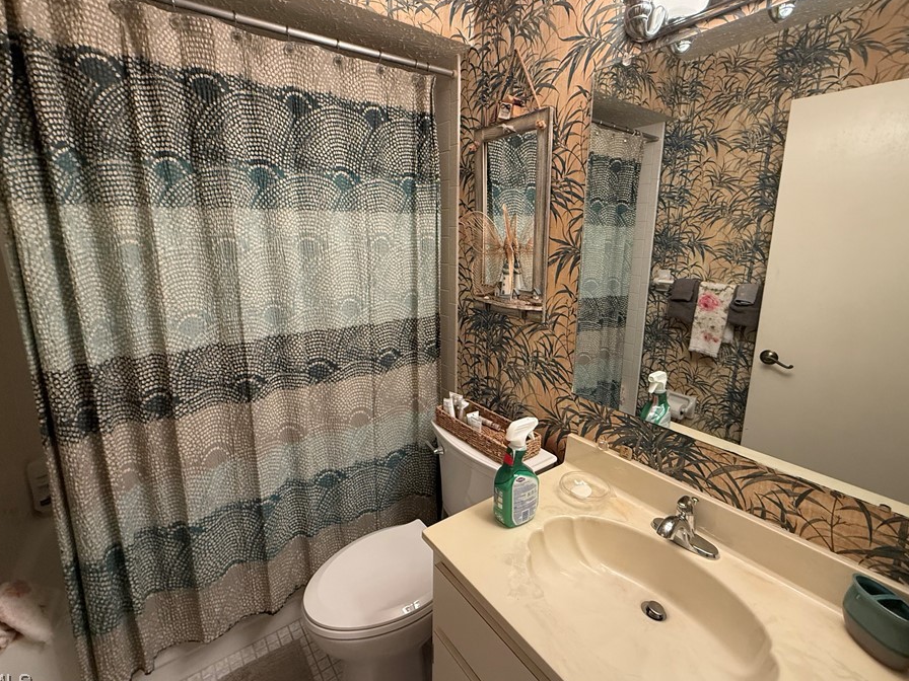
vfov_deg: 78.0
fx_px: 420
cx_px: 454
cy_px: 316
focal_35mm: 16
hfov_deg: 94.5
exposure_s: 1/60
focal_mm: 2.22
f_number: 2.2
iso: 320
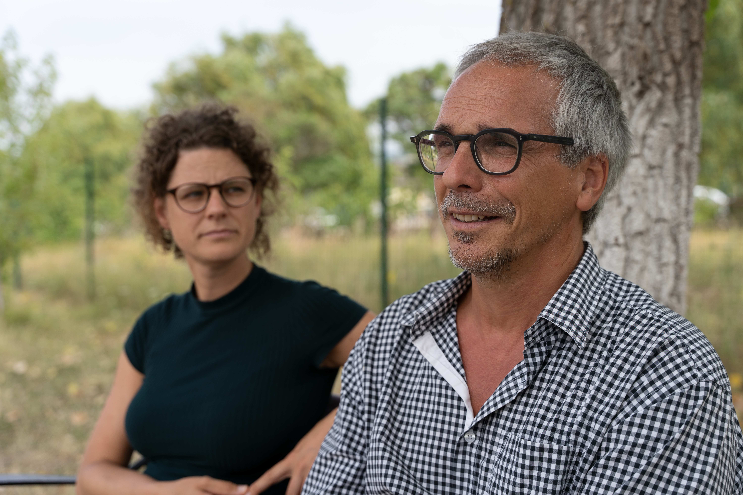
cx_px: 372
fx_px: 943
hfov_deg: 43.0
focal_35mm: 46
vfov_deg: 29.4
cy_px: 248
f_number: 4
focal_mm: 45.7
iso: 100
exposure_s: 1/1000
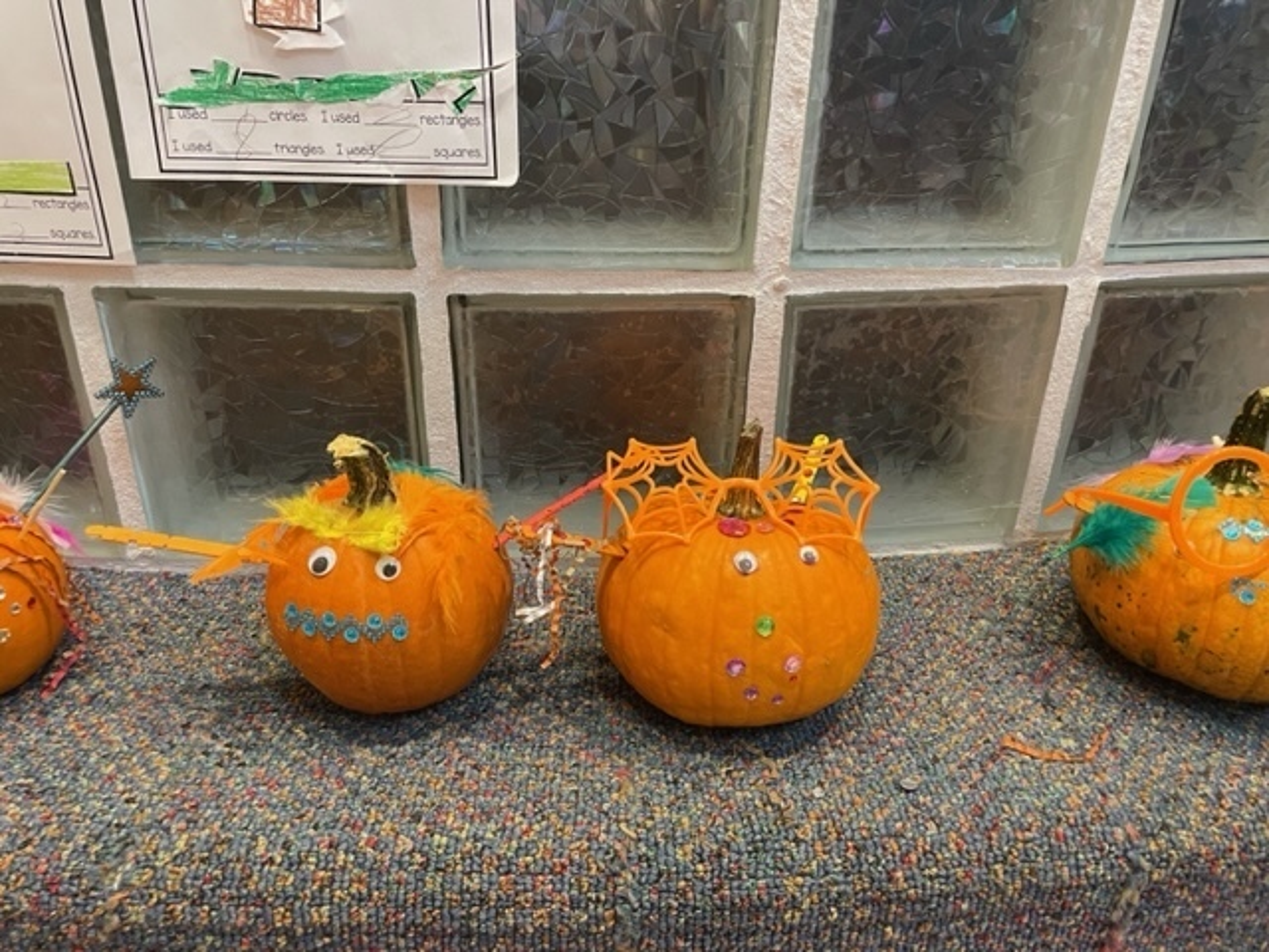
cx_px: 634
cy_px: 476
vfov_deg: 53.1
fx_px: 953
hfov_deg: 67.3
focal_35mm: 26
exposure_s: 1/60
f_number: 1.6
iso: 250
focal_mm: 4.2
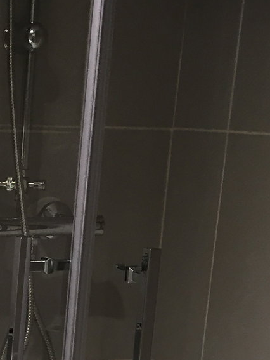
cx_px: -91
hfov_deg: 13.1
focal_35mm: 109
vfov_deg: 17.0
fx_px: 1132
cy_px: 472
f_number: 2.2
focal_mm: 4.15
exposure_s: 1/33
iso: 100
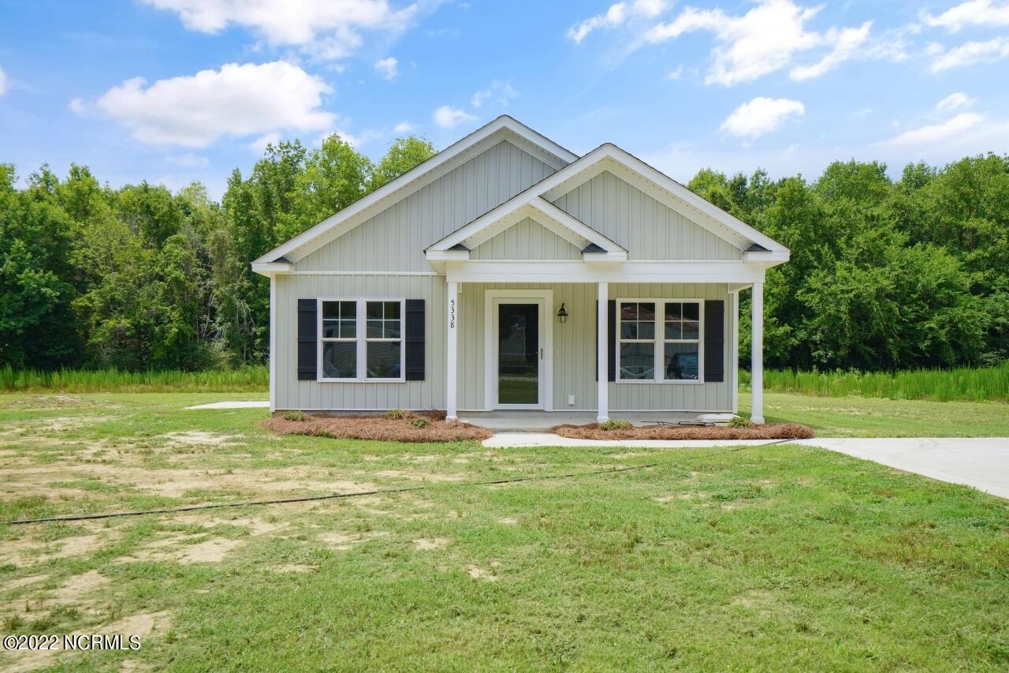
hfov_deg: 58.7
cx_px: 504
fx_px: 897
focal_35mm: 32
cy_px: 336
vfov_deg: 41.1
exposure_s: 1/800
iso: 500
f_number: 10
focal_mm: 32
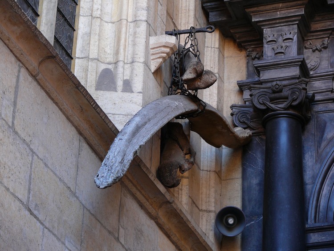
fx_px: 1235
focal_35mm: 128
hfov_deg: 15.4
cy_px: 126
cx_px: 167
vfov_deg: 11.6
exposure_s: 1/50
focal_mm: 27
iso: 100
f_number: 3.6
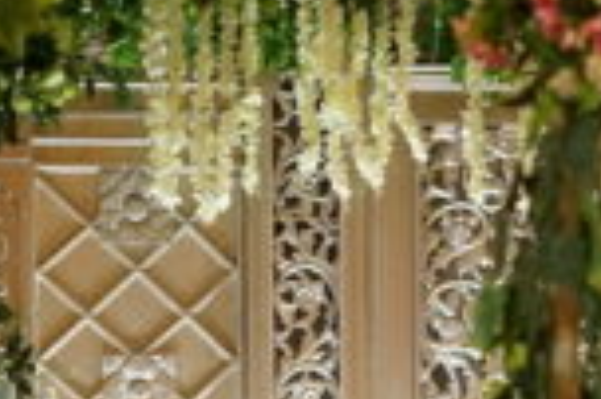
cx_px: -340
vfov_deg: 4.1
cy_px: 369
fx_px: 5620
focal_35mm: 337
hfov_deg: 6.0
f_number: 2.5
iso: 800
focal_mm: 50
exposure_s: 1/125
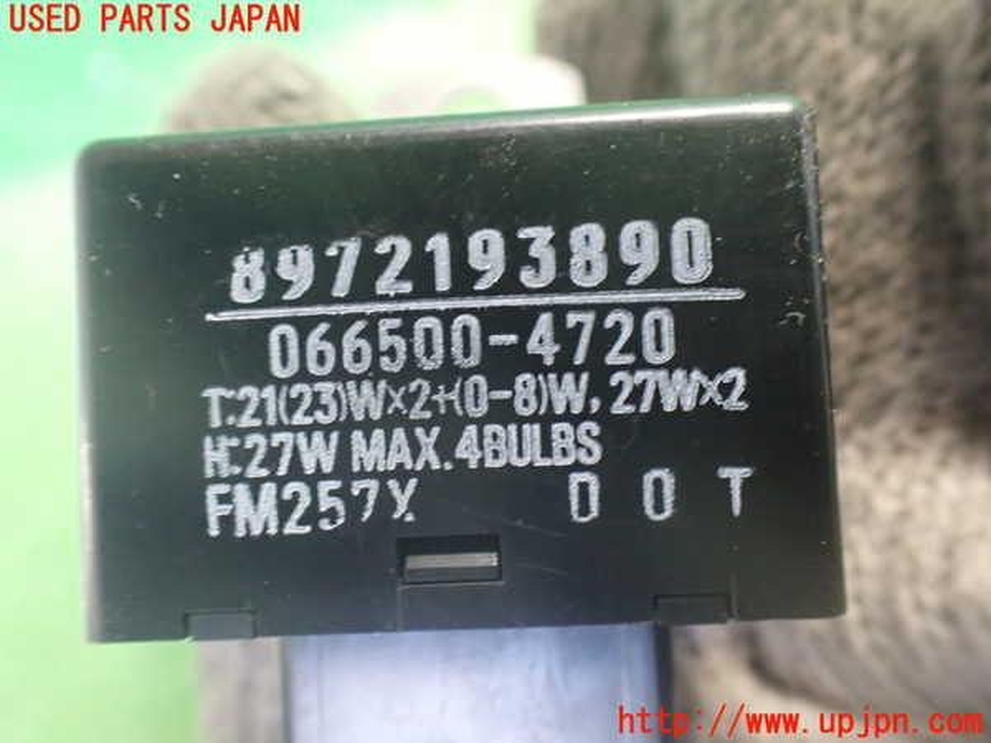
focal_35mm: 30
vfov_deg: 46.8
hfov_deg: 60.0
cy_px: 372
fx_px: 859
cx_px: 496
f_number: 2.3
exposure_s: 1/30
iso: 1000
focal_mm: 5.4
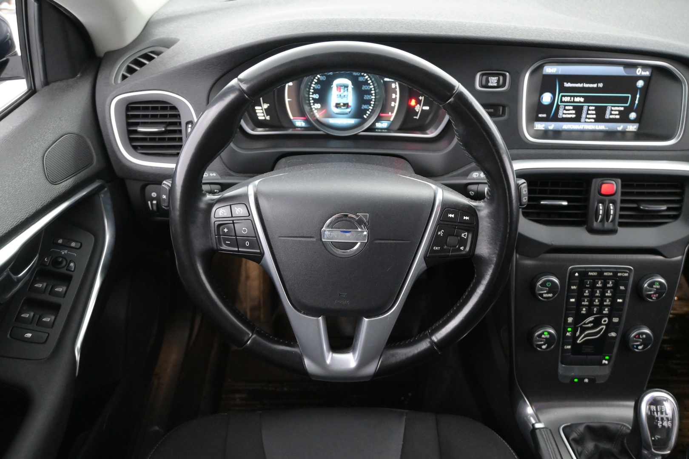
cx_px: 344
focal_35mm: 31
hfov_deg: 60.7
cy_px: 230
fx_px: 588
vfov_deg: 42.6
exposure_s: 1/30
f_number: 3.8
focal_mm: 20.5
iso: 4000
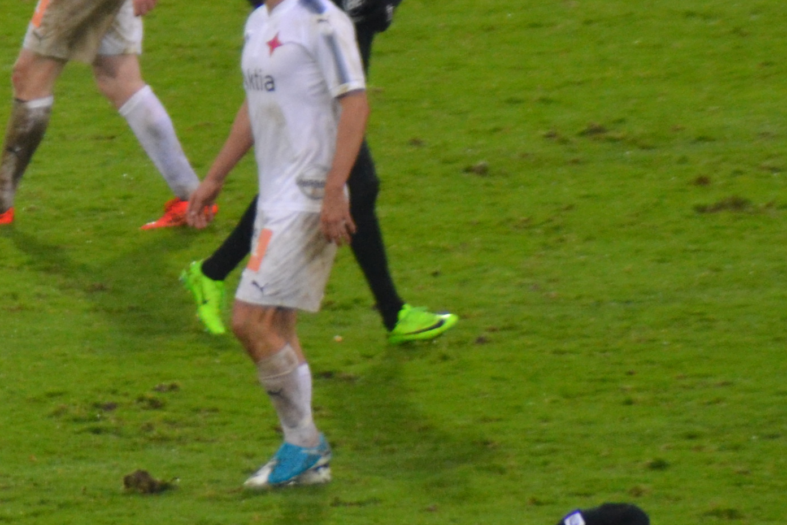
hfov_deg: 2.5
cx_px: -420
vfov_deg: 1.7
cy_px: 92
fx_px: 17897
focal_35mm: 819
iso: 1000
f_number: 4.8
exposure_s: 1/500
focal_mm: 165
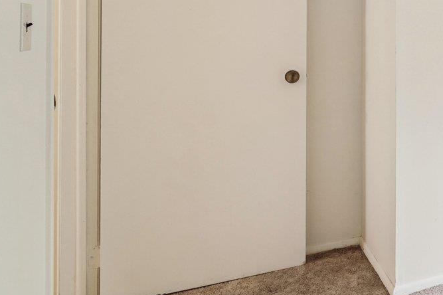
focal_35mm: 43
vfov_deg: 29.8
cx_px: 629
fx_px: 529
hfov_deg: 30.6
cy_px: 28
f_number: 8
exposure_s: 1/30
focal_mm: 14
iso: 400
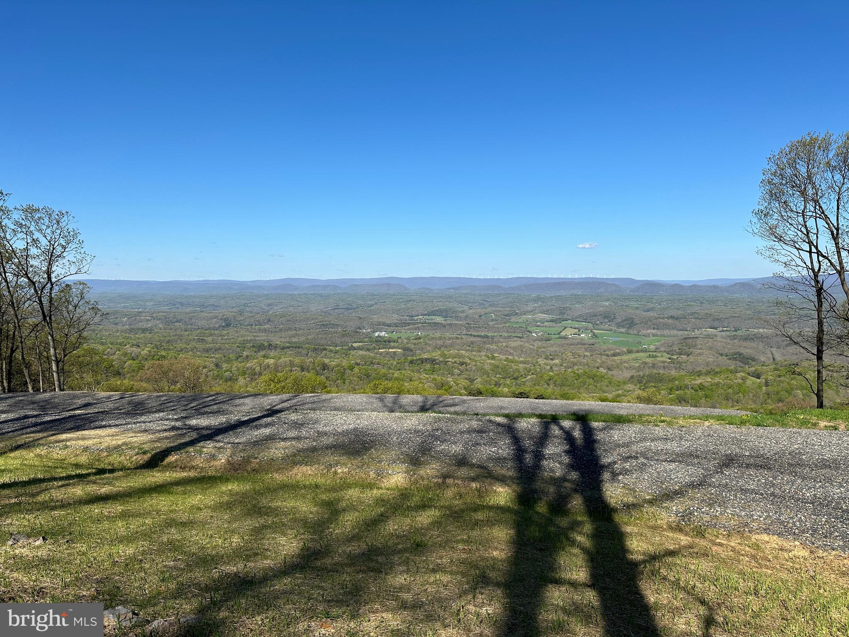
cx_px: 424
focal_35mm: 24
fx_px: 589
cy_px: 318
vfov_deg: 56.8
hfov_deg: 71.6
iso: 80
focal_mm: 6.86
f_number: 1.78
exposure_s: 1/5525
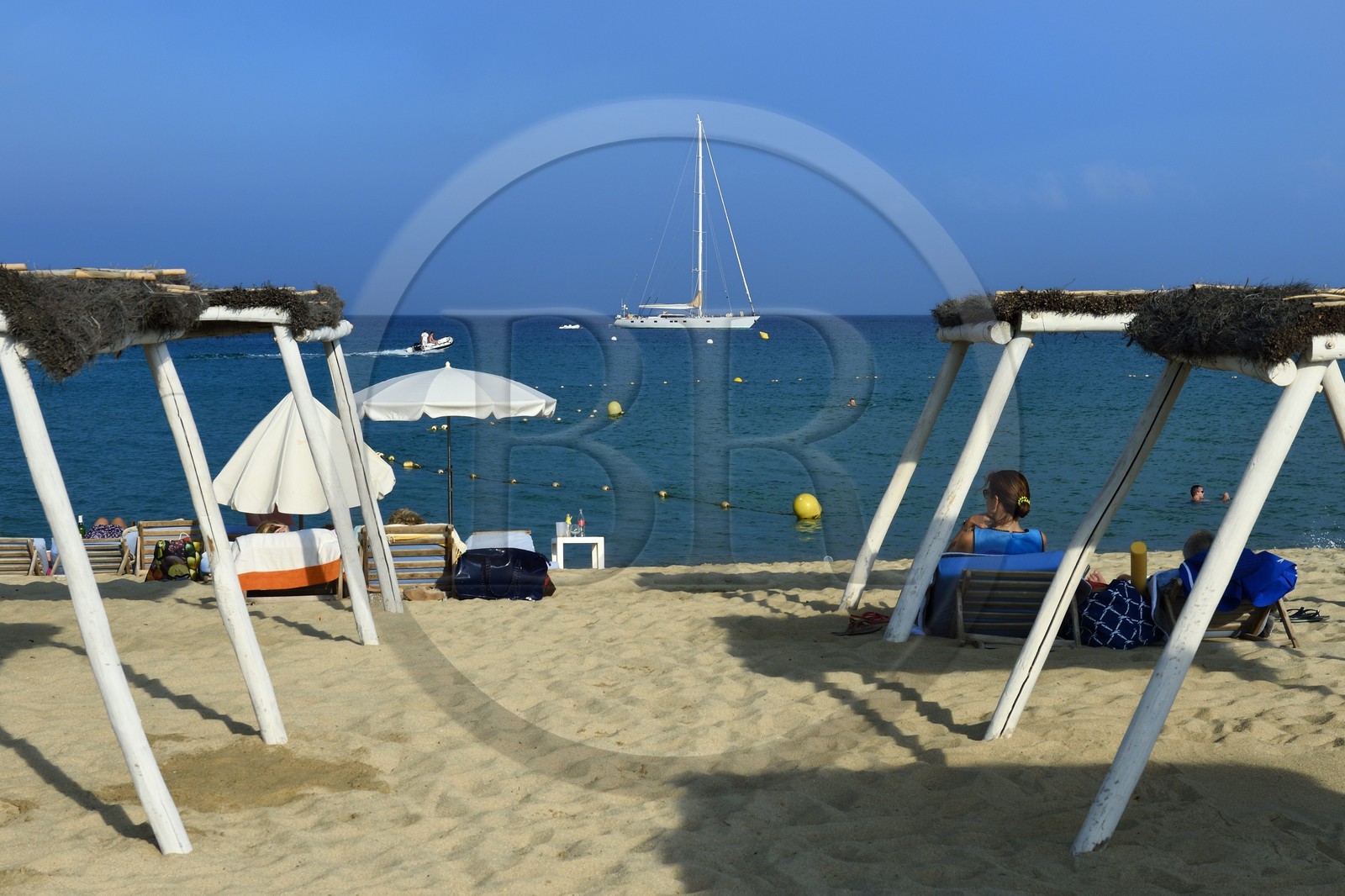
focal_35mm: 70
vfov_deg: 19.4
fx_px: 2615
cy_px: 448
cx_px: 672
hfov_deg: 28.8
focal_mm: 70
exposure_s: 1/200
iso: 200
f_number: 14
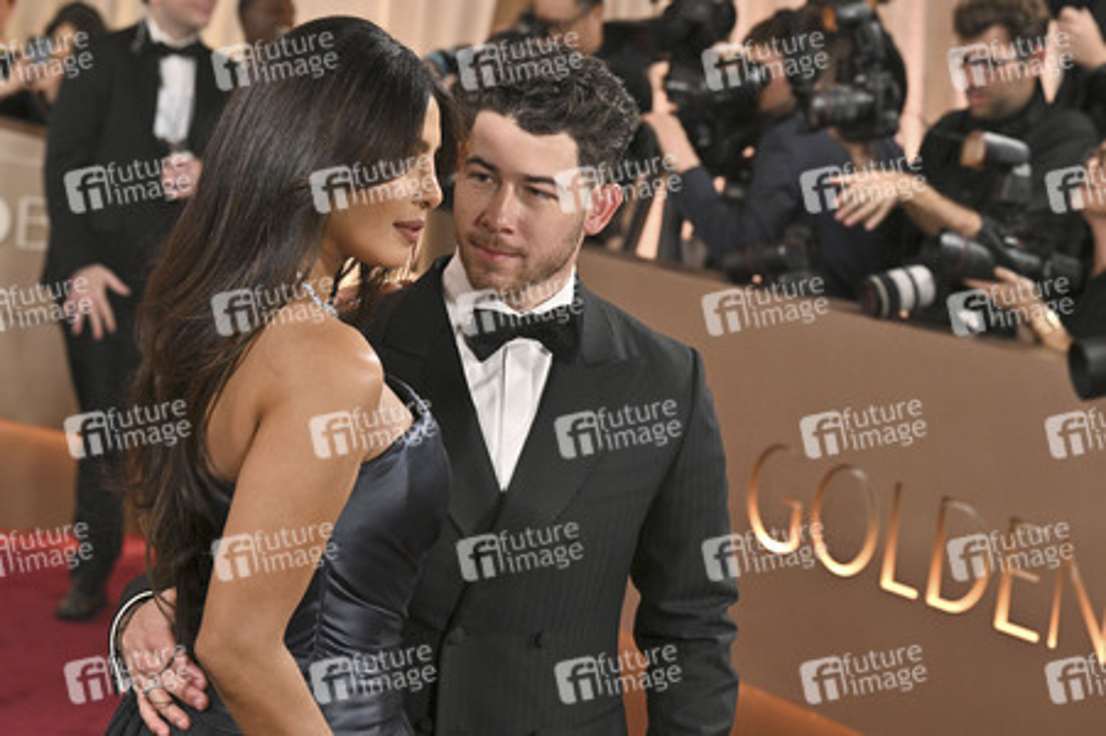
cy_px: 368
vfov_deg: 16.0
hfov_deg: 23.9
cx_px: 553
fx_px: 2609
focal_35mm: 85
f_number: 5.6
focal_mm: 85
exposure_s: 1/320
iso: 2500
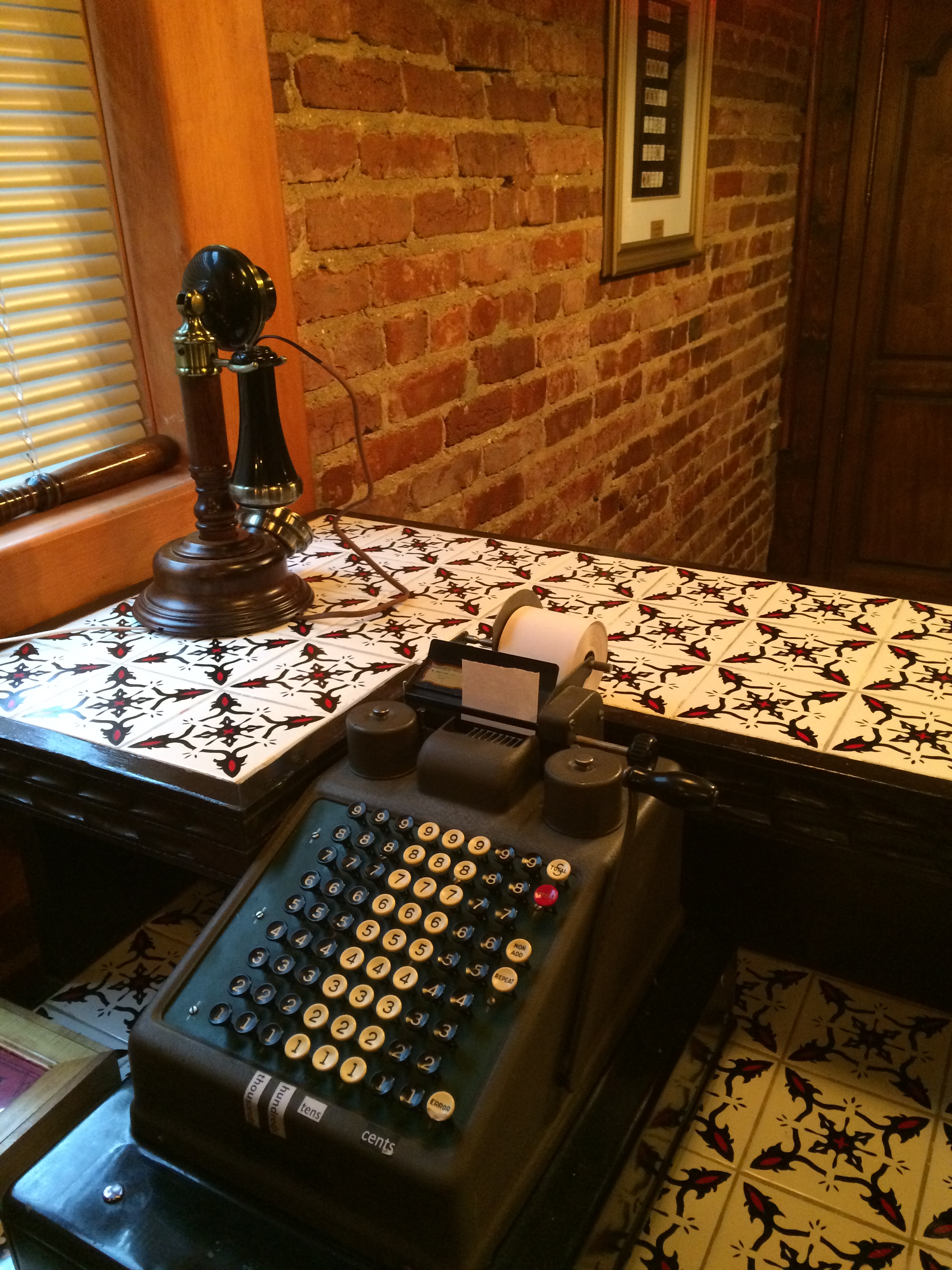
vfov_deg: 61.7
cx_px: 476
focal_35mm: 29
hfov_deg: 48.2
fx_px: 1063
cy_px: 635
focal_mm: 4.15
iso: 320
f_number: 2.2
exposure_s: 1/30
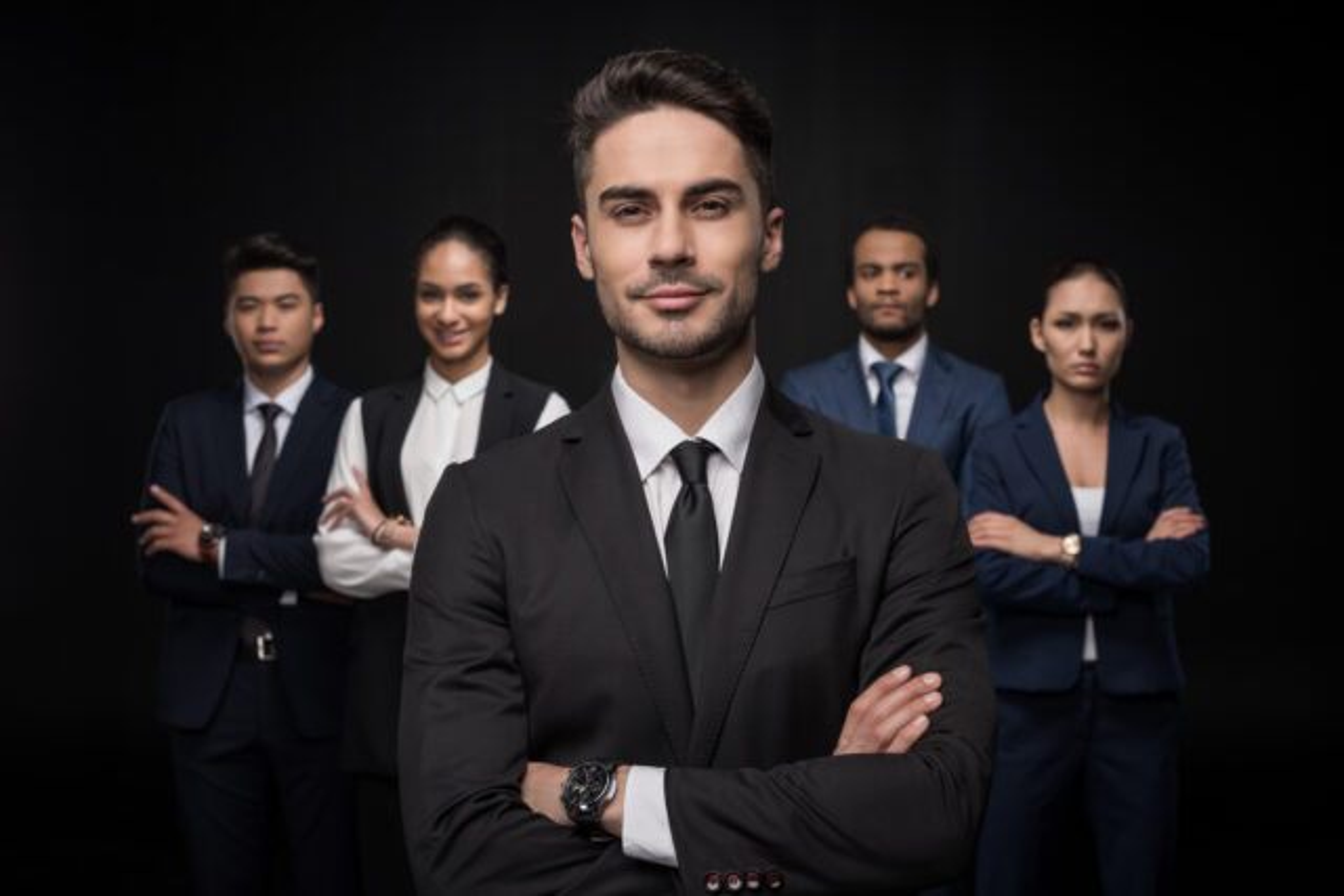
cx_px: 672
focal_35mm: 50
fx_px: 1867
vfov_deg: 27.0
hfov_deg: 39.6
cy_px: 448
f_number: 7.1
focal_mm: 50
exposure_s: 1/200
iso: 100
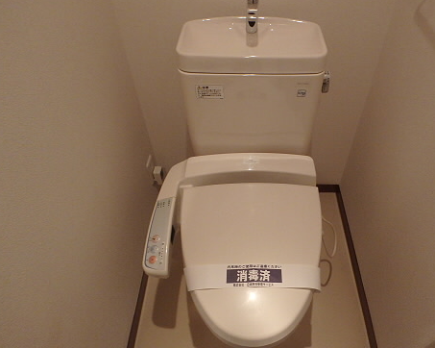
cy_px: 170
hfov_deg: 67.7
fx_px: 322
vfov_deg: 56.8
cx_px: 253
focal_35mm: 25
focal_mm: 3.7
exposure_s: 1/30
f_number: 3.5
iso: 500
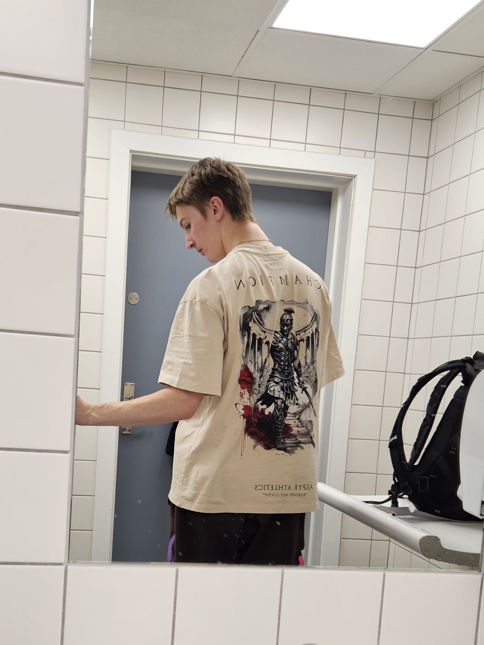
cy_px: 322
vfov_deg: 73.9
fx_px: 429
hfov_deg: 58.9
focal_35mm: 23
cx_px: 242
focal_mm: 5.4
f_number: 1.8
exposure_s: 1/100
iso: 125
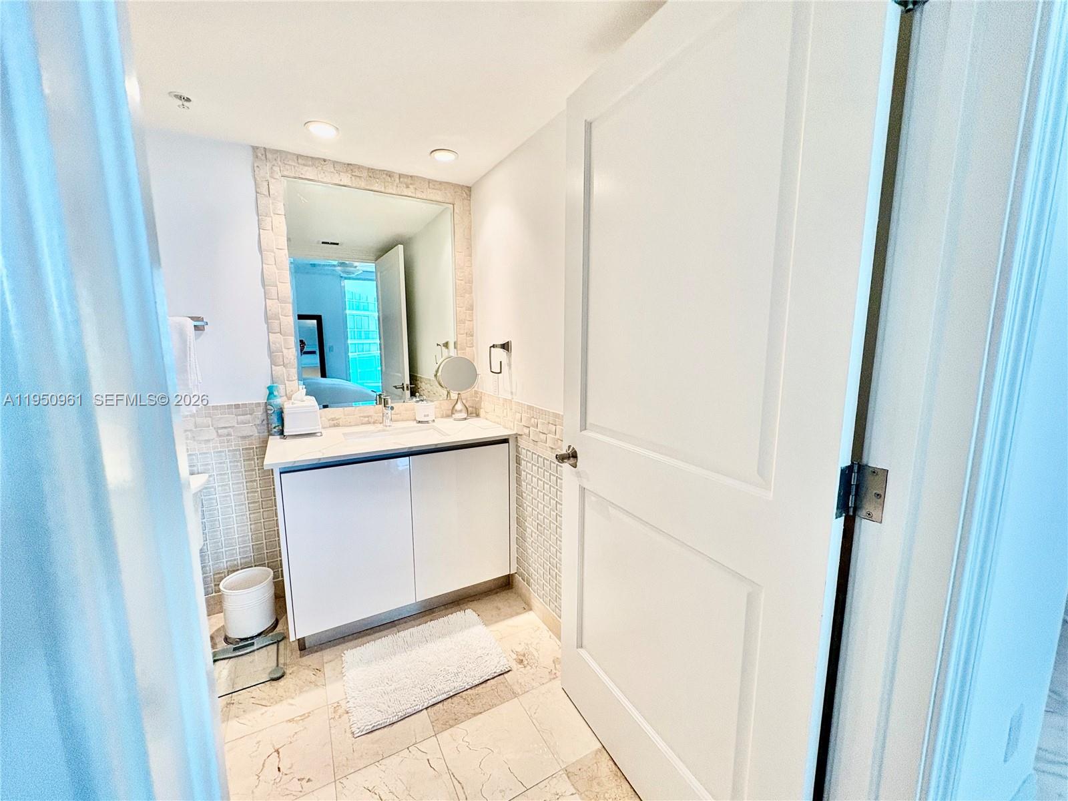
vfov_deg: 85.7
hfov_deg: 102.1
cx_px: 534
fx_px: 432
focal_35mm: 14
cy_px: 400
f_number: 2.2
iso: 160
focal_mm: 2.22
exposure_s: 1/120
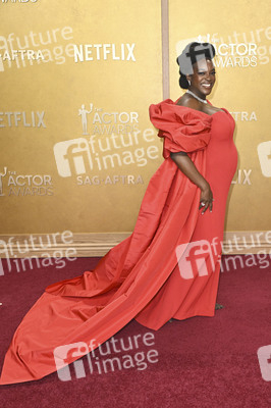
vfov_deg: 51.9
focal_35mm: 37
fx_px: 418
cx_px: 136
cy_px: 204
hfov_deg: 35.9
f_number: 5
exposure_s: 1/320
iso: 2500
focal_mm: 37
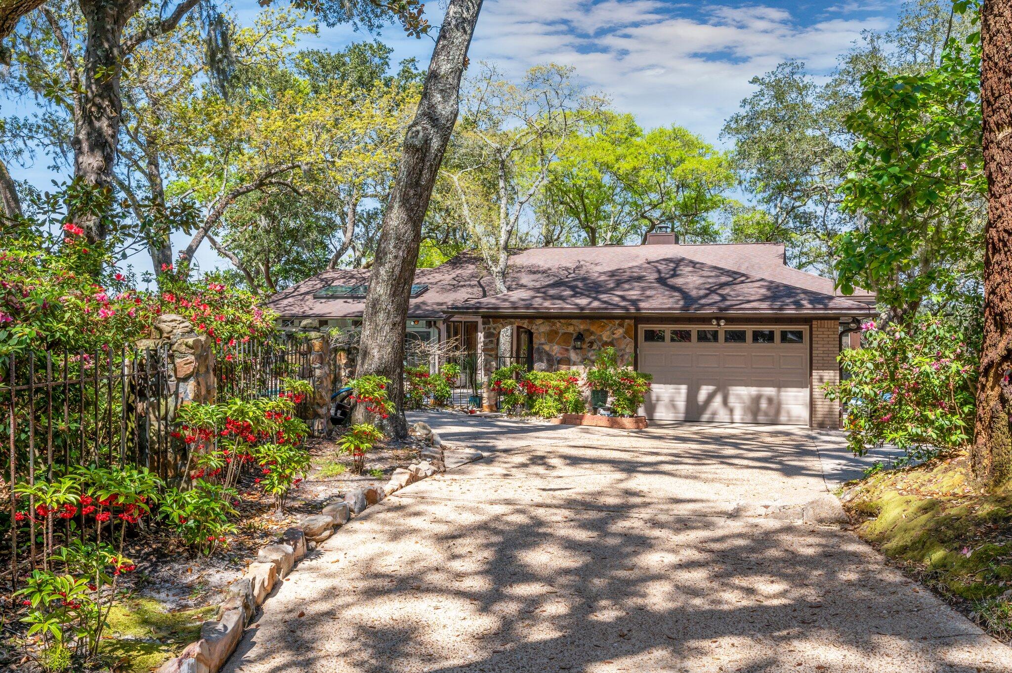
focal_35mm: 30
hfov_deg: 62.0
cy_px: 336
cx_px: 506
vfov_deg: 43.5
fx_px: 843
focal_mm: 30
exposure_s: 1/200
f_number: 18
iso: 400
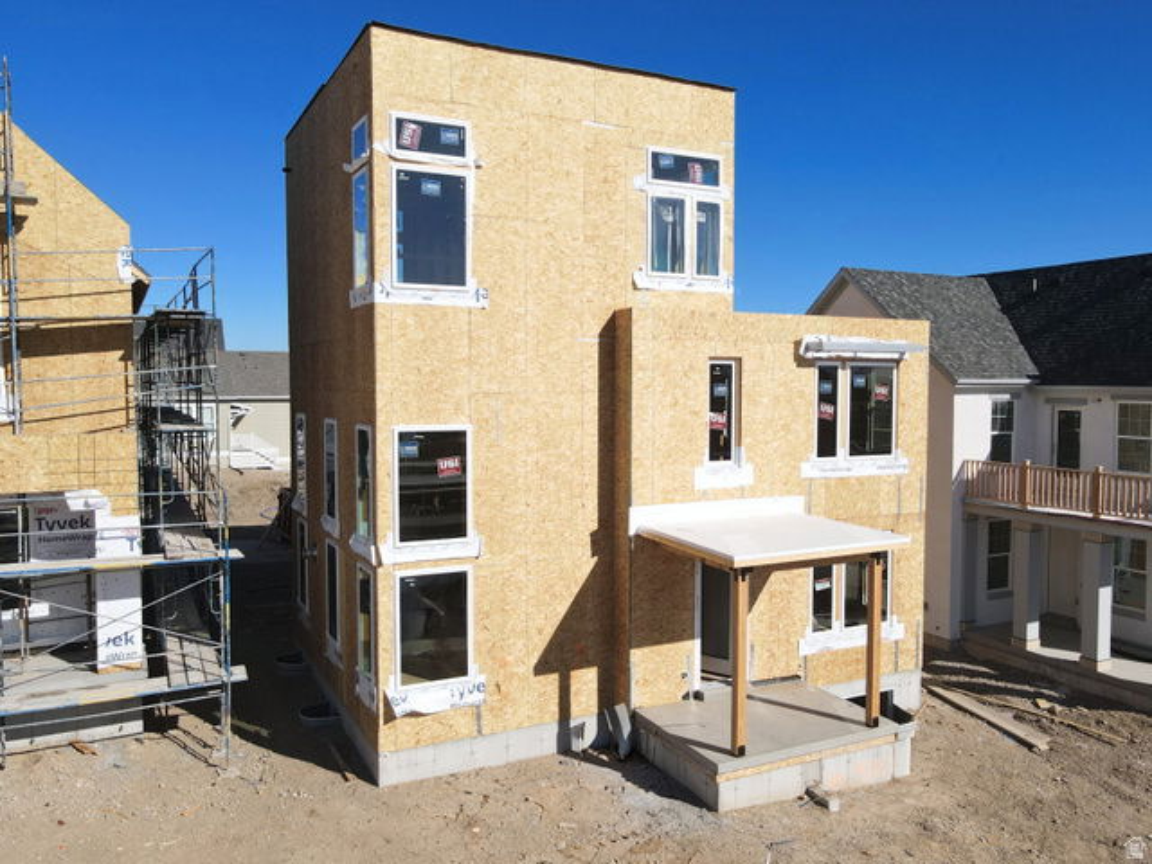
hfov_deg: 71.6
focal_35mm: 24
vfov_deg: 56.8
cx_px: 576
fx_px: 799
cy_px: 432
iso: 100
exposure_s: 1/1250
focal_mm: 4.5
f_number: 2.8
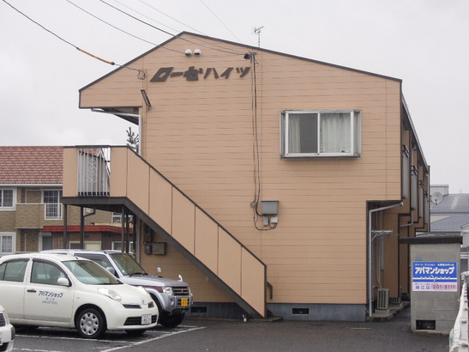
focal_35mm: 87
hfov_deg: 22.5
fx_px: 1178
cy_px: 176
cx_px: 237
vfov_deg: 17.0
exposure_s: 1/100
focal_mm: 15.2
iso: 220
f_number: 5
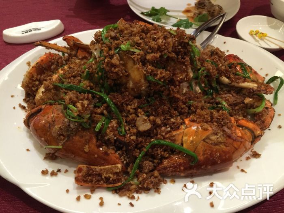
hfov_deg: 61.7
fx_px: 238
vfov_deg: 48.2
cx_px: 142
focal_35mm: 29
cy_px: 106
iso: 125
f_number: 2.2
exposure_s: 1/10
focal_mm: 4.15
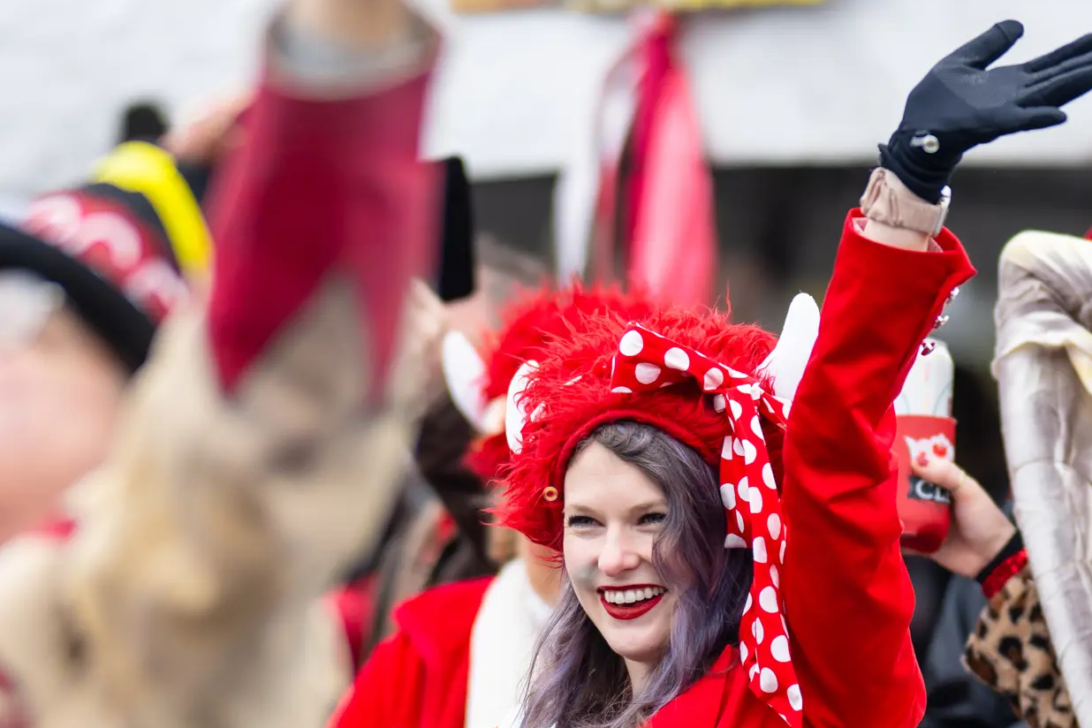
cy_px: 554
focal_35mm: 132
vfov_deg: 10.4
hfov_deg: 15.5
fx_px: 4004
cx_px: 671
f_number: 1.2
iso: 64
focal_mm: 85
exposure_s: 1/2000
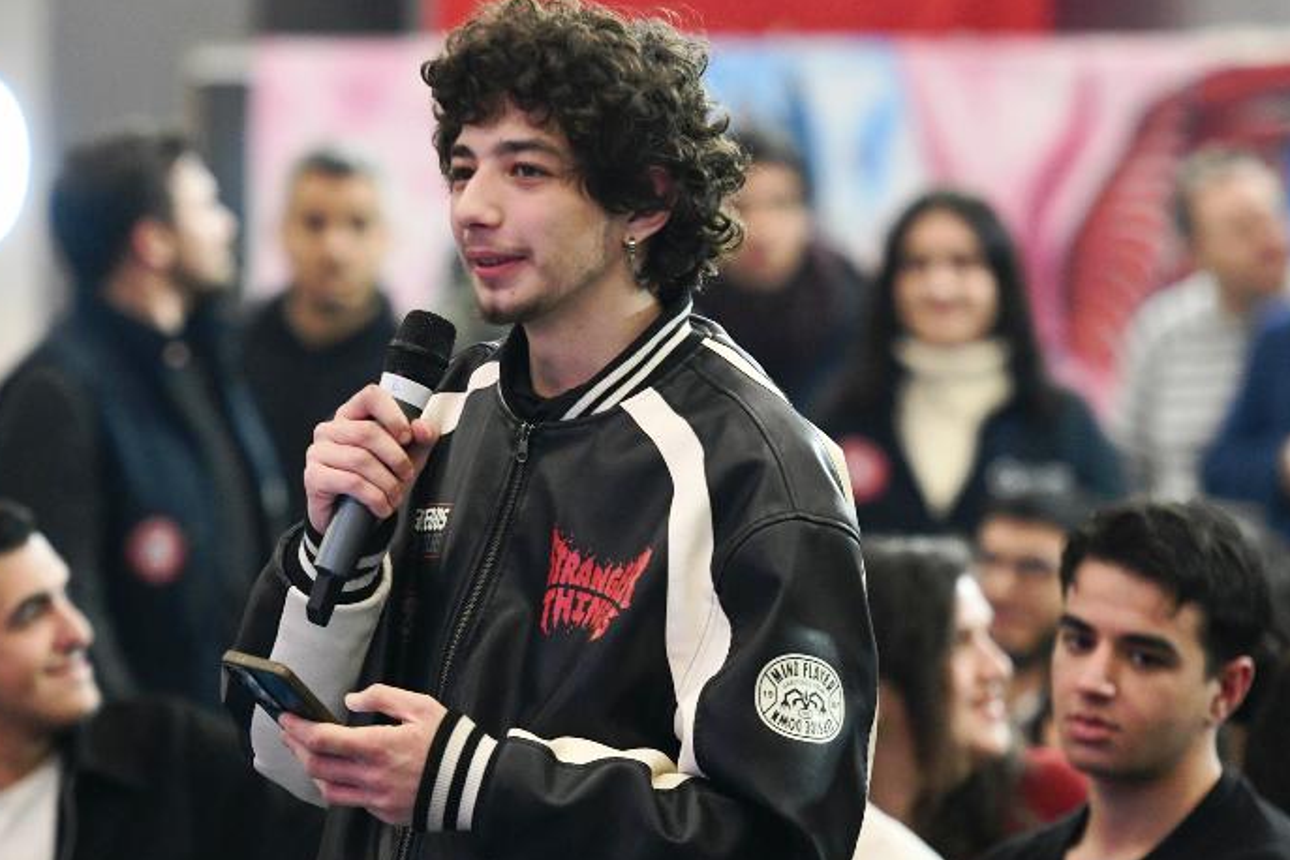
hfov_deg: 6.9
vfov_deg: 4.6
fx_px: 10642
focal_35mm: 297
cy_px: 312
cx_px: 499
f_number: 2.8
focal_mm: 170
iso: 1600
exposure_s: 1/80
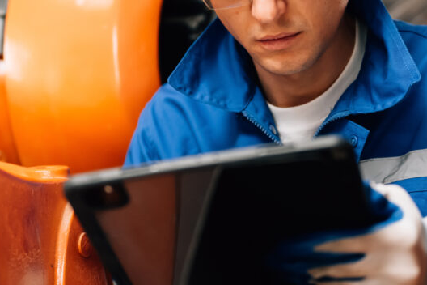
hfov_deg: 19.3
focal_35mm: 106
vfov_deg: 12.9
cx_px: 190
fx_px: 1257
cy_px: 76
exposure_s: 1/250
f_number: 1.8
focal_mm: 50
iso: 1600
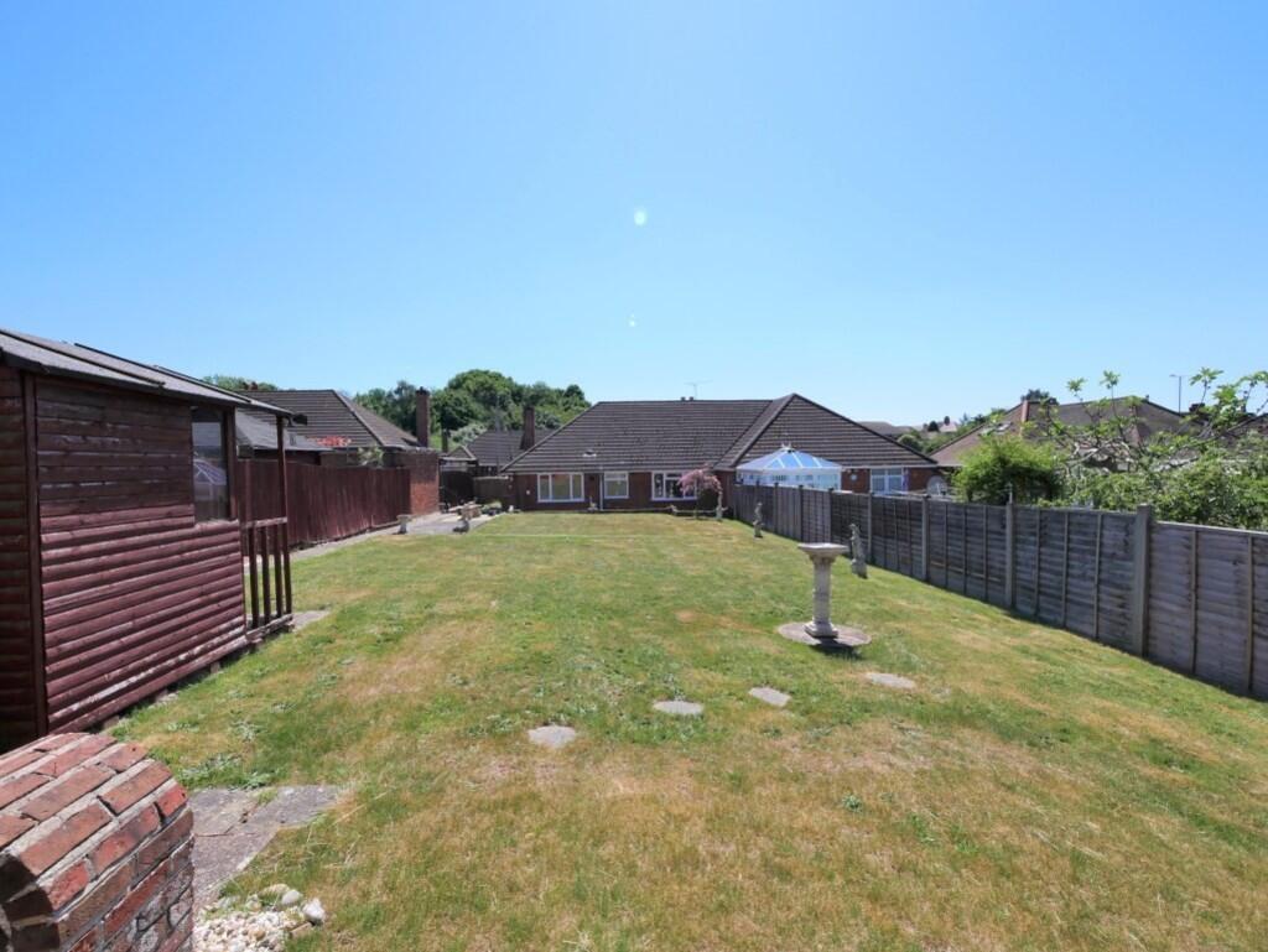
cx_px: 634
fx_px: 513
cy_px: 476
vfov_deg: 85.7
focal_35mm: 14
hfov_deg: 102.0
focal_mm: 7
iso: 200
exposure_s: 1/500
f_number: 9
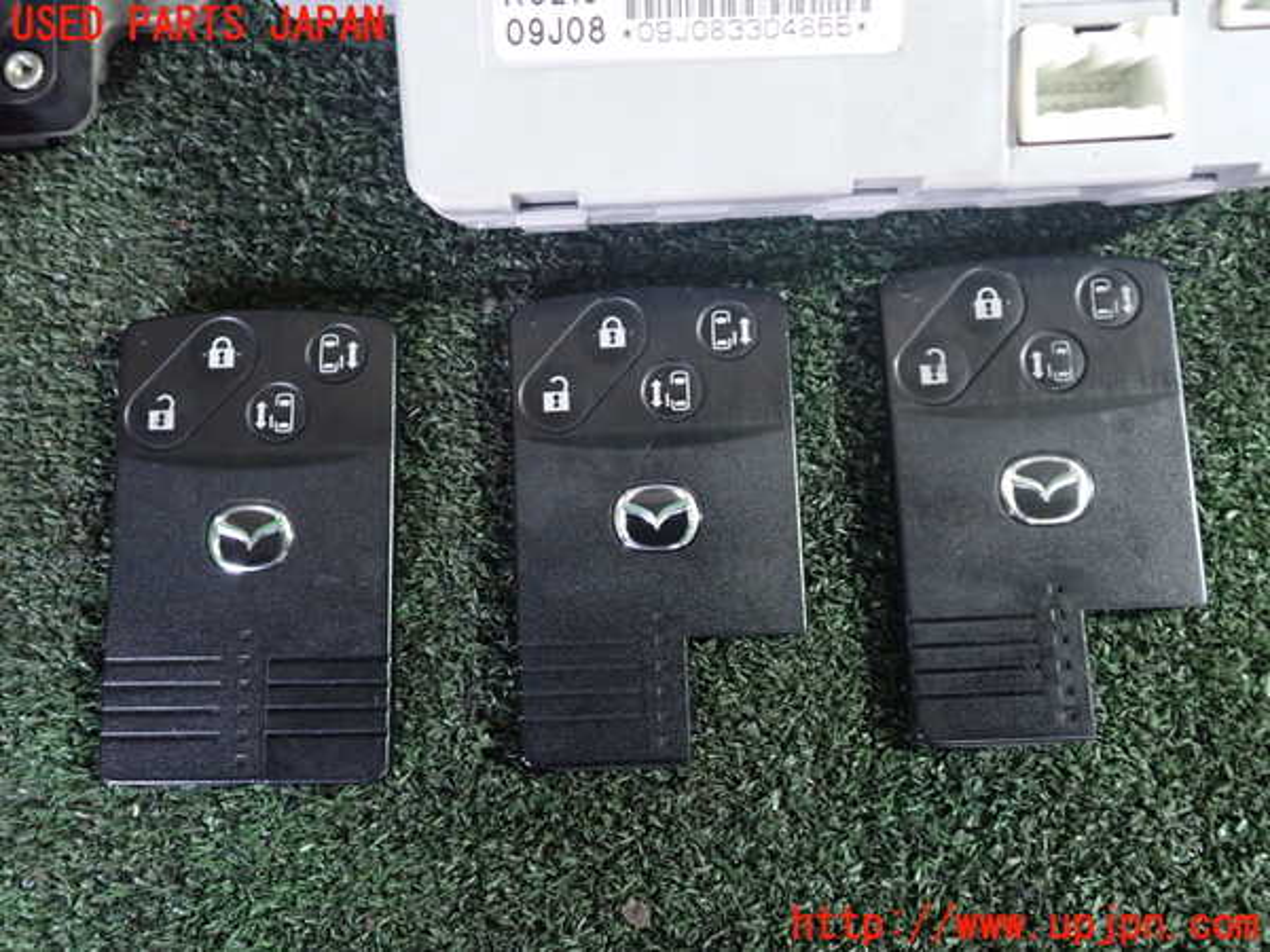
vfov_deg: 46.8
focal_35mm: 30
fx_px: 1101
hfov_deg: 60.0
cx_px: 635
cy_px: 476
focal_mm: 5.4
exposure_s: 1/15
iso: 800
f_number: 2.3
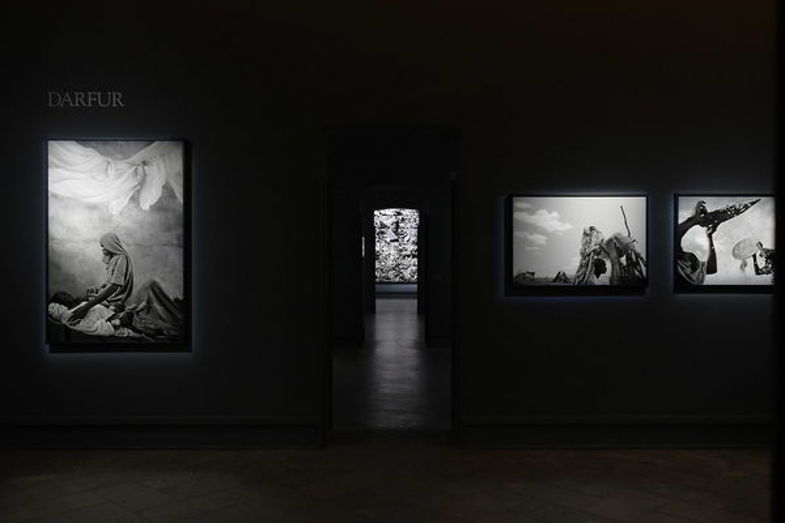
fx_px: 763
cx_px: 392
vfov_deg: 37.9
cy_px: 262
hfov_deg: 54.4
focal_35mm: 35
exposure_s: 1/60
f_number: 5
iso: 2500
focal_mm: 35
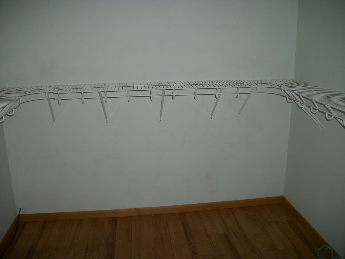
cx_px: 172
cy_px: 130
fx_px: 319
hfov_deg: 56.8
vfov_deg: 44.2
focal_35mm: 32
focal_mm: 5.7
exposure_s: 1/30
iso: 80
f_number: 2.9
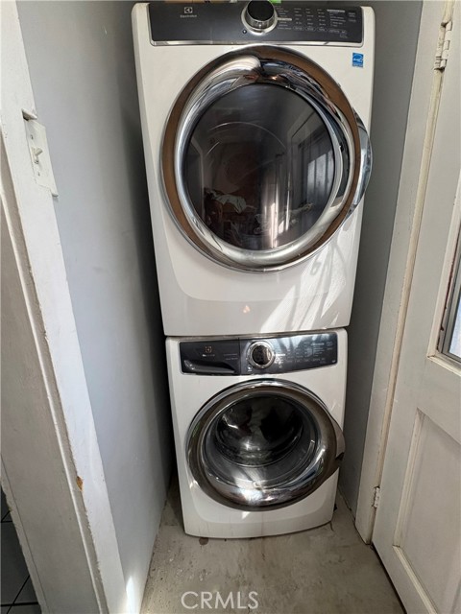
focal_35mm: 14
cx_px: 230
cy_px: 307
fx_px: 249
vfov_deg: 102.1
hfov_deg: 85.7
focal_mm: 2.22
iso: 200
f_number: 2.2
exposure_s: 1/76
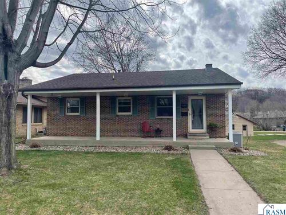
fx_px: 207
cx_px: 143
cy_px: 108
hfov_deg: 69.4
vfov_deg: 54.9
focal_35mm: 25
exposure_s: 1/3663
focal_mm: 5.1
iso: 32
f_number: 1.6
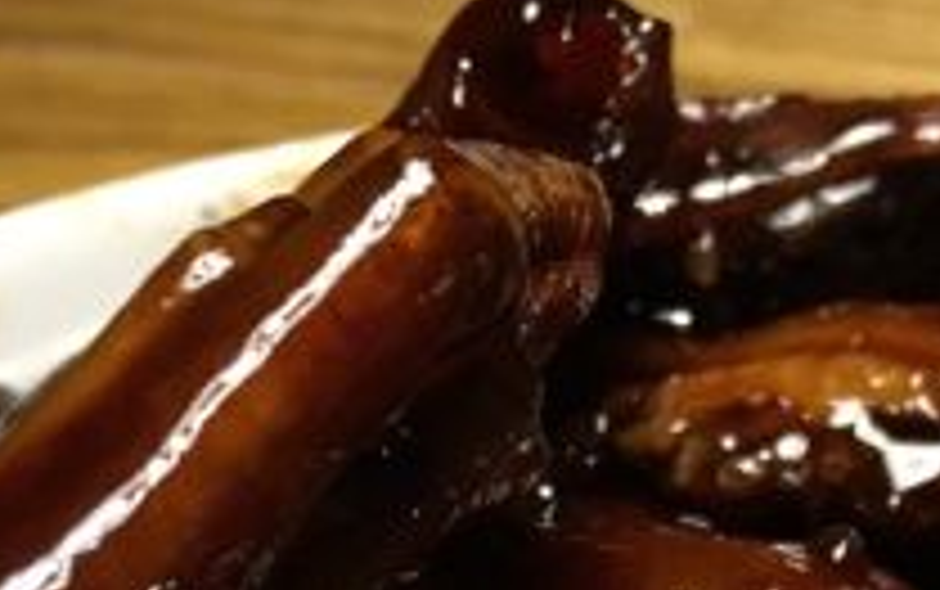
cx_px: 697
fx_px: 2641
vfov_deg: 11.8
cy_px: 1038
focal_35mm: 103
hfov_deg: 20.0
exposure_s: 1/20
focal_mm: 4.15
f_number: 2.2
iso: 200
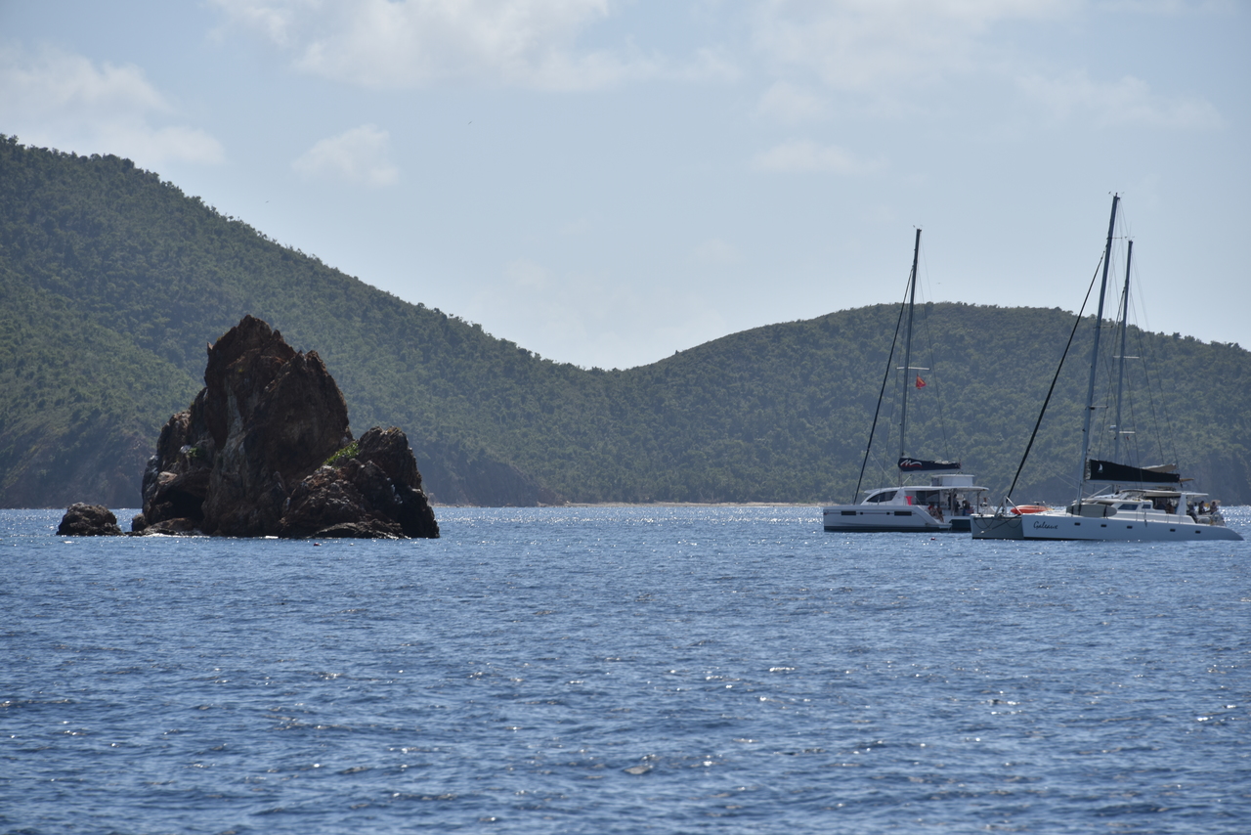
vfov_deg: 6.0
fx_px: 7994
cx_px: 626
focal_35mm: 230
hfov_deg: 8.9
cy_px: 418
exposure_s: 1/500
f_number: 10
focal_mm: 230
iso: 100
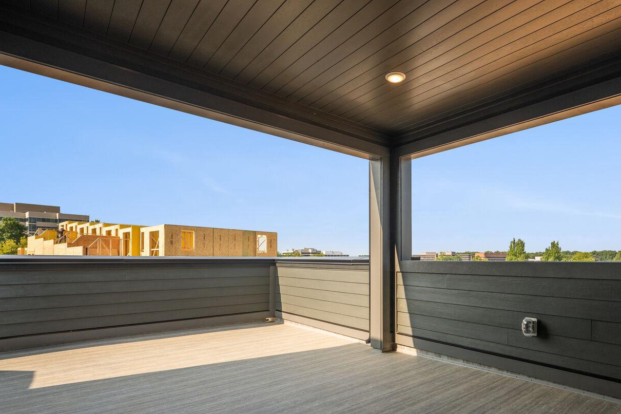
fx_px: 345
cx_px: 372
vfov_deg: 61.4
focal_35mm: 20
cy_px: 247
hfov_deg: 83.0
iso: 200
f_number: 9
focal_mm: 14
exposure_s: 1/250
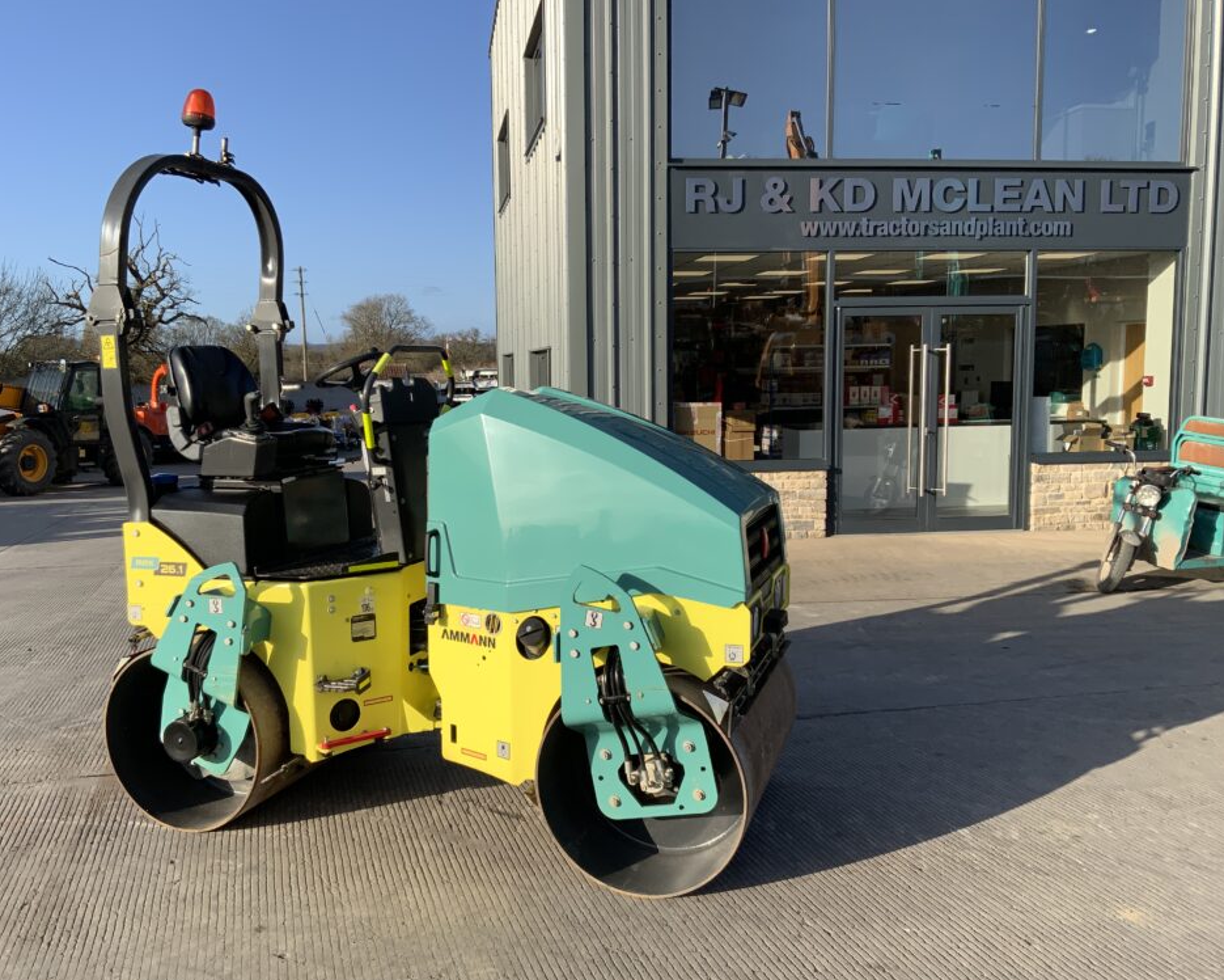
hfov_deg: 57.1
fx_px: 1123
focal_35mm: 31
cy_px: 497
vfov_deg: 47.1
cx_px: 560
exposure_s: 1/1311
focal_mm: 3
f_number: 1.8
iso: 16
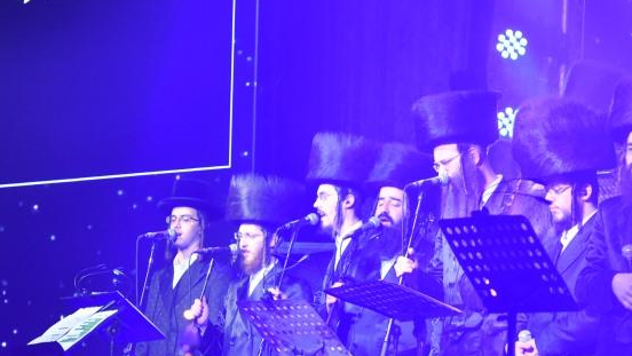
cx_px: 365
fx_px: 3973
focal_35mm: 237
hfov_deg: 9.1
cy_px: 275
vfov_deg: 5.1
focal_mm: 122
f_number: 6.3
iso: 800
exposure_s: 1/100
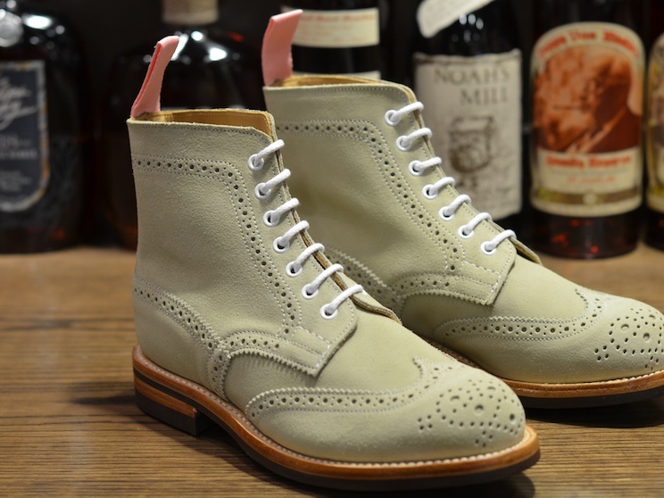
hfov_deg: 22.5
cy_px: 263
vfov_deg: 17.0
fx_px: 1669
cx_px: 391
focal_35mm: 87
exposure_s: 1/40
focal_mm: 50
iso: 800
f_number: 3.2
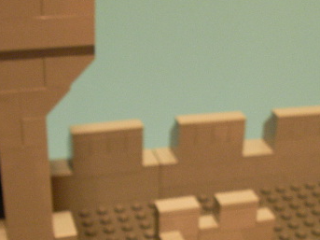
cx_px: 219
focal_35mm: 71
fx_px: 656
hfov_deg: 27.2
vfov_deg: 20.3
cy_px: 210
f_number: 3.5
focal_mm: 6.3
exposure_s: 1/5.9
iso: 200
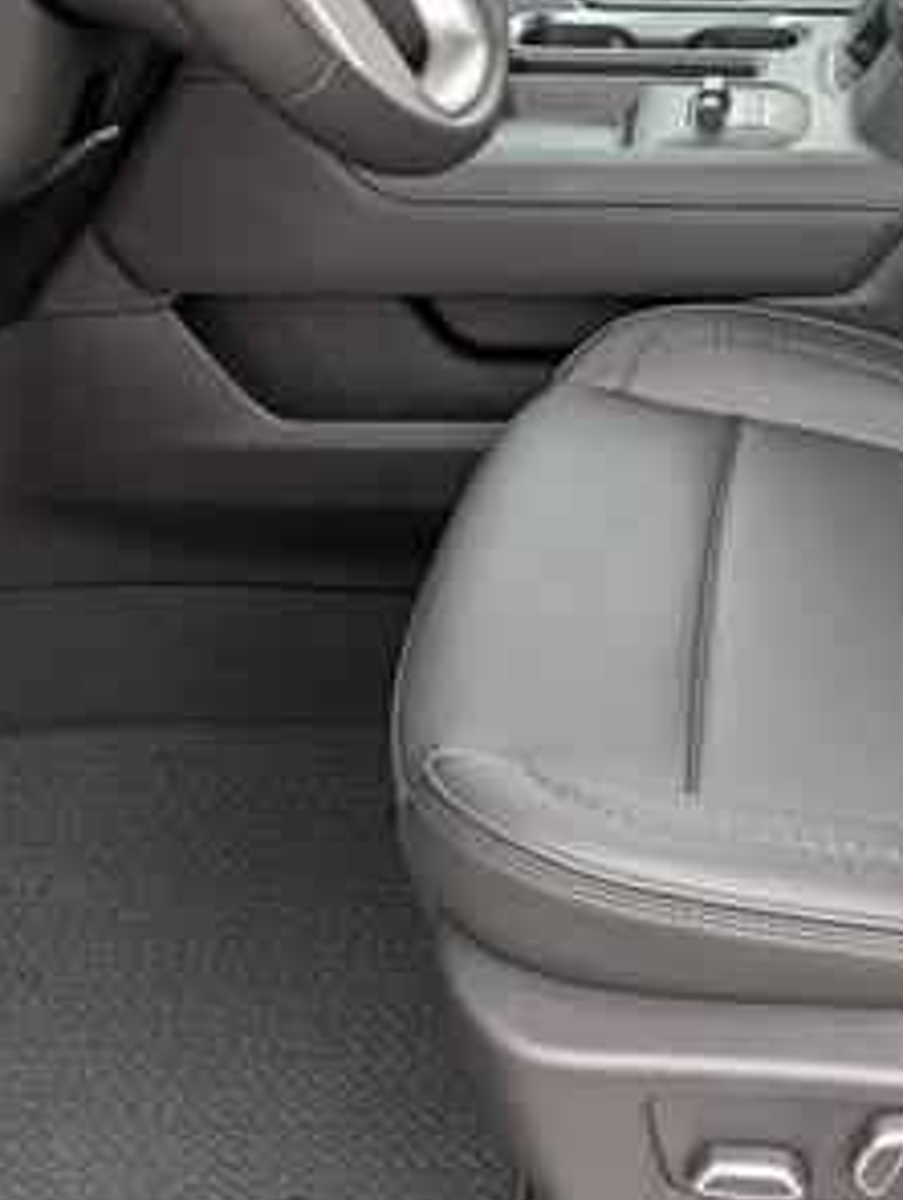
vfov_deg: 36.5
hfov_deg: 27.3
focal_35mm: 52
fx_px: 1805
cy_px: 419
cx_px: 769
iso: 270
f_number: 1.68
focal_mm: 6.9
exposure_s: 1/526
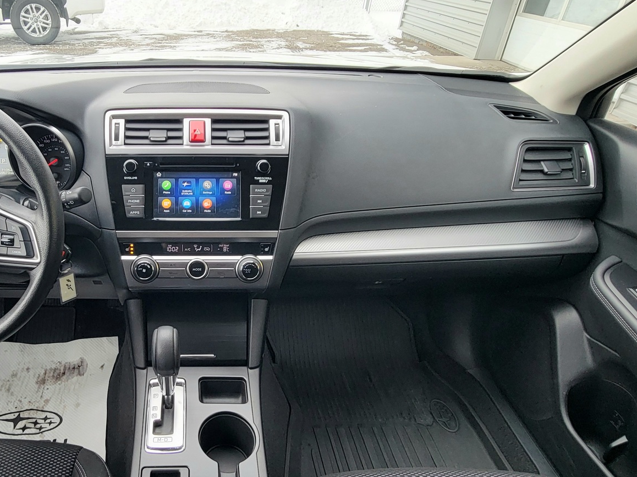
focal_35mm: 23
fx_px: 423
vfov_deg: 58.6
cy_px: 277
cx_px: 178
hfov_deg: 70.2
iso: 80
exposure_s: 1/120
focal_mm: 2.2
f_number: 2.2
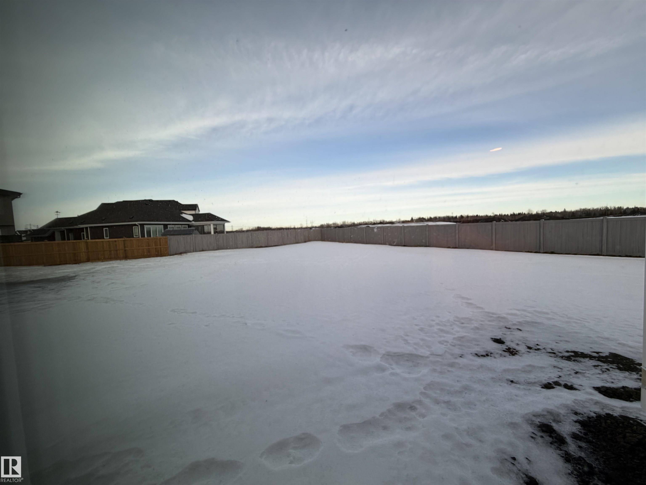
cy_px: 242
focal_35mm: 14
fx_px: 261
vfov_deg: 85.7
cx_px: 323
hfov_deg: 102.1
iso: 32
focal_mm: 2.22
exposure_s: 1/770
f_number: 2.2
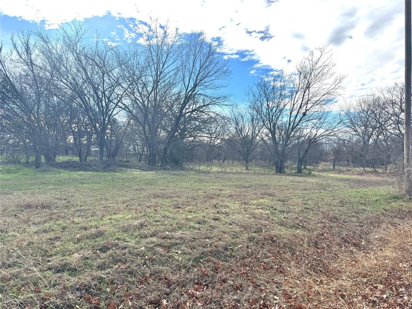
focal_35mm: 24
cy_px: 154
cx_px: 206
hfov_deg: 71.6
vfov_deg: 56.8
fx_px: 286
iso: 80
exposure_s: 1/6410
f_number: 1.78
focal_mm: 6.76
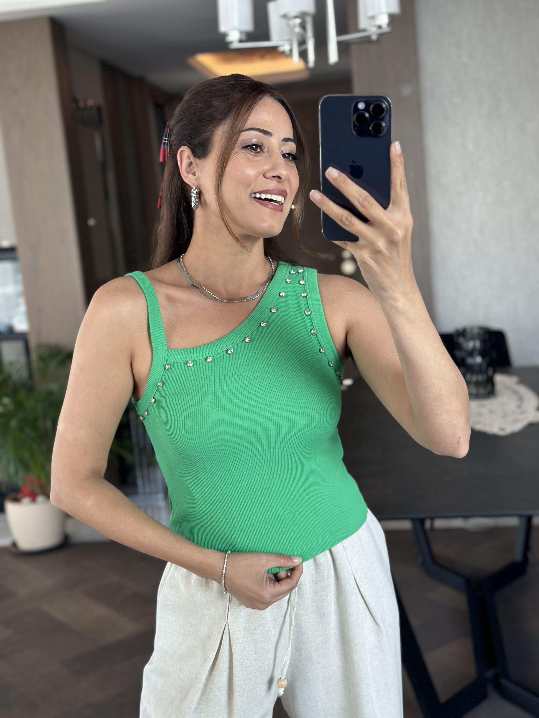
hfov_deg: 30.3
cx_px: 270
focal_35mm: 48
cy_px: 359
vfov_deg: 39.7
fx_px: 997
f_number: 1.78
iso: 125
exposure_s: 1/60
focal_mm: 6.86
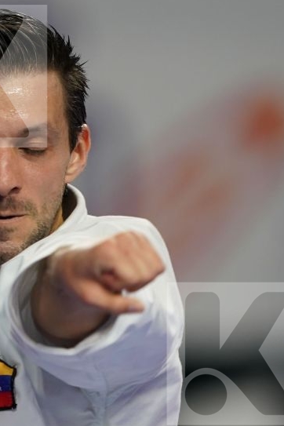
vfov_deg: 1.6
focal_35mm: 1326
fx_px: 15690
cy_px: 354
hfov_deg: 1.0
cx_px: -26
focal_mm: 400
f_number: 2.8
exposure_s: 1/500
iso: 800
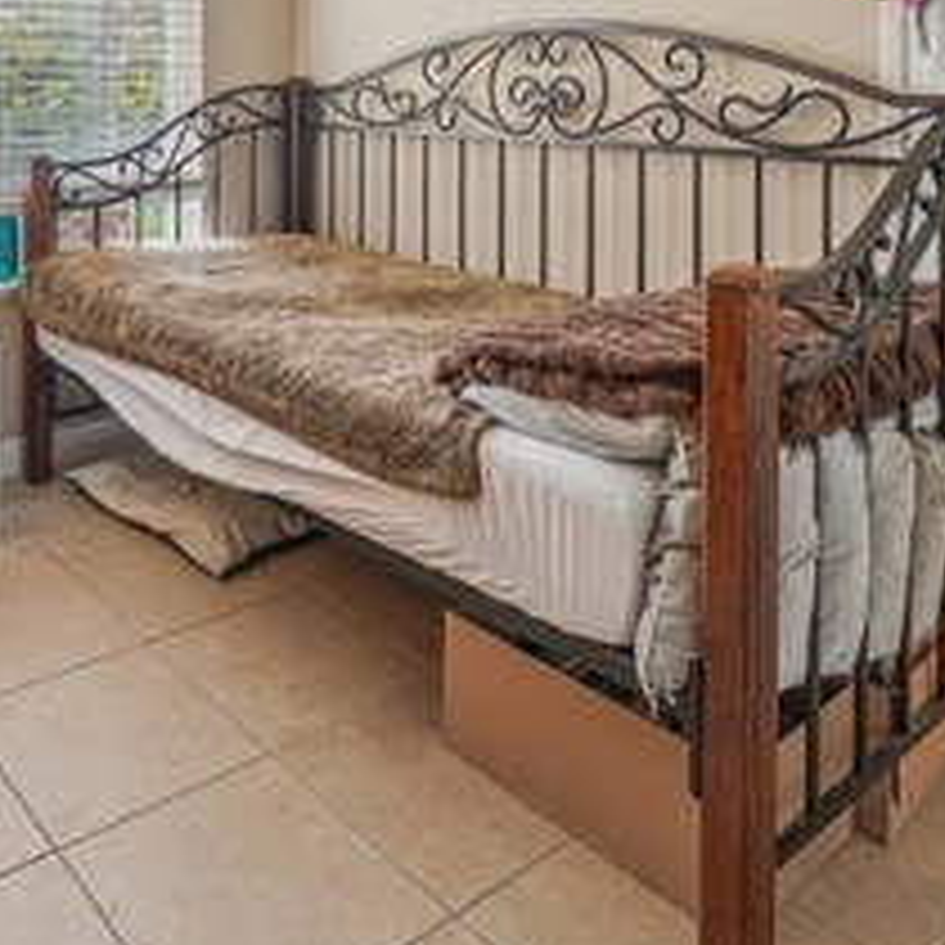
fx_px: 957
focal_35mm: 31
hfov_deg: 49.8
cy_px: 58
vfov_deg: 46.3
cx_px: 207
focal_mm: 12
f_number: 10
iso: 400
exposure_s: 1/10
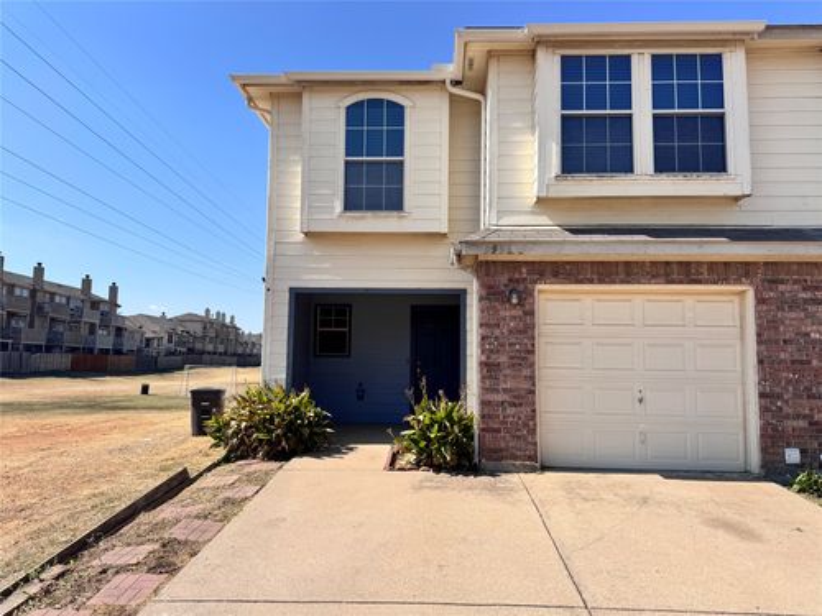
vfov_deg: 56.8
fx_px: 570
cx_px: 411
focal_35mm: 24
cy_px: 308
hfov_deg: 71.6
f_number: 1.78
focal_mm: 6.76
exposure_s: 1/5814
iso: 80
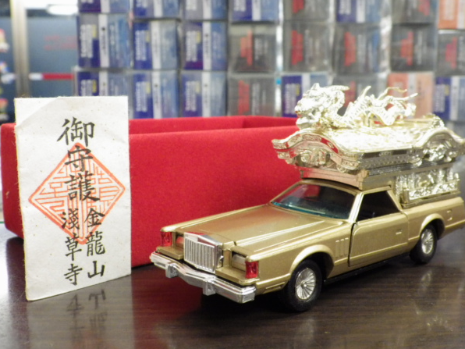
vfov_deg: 32.9
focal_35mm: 44
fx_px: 591
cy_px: 177
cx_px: 235
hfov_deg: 42.9
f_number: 3.6
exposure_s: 1/30
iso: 800
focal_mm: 7.4
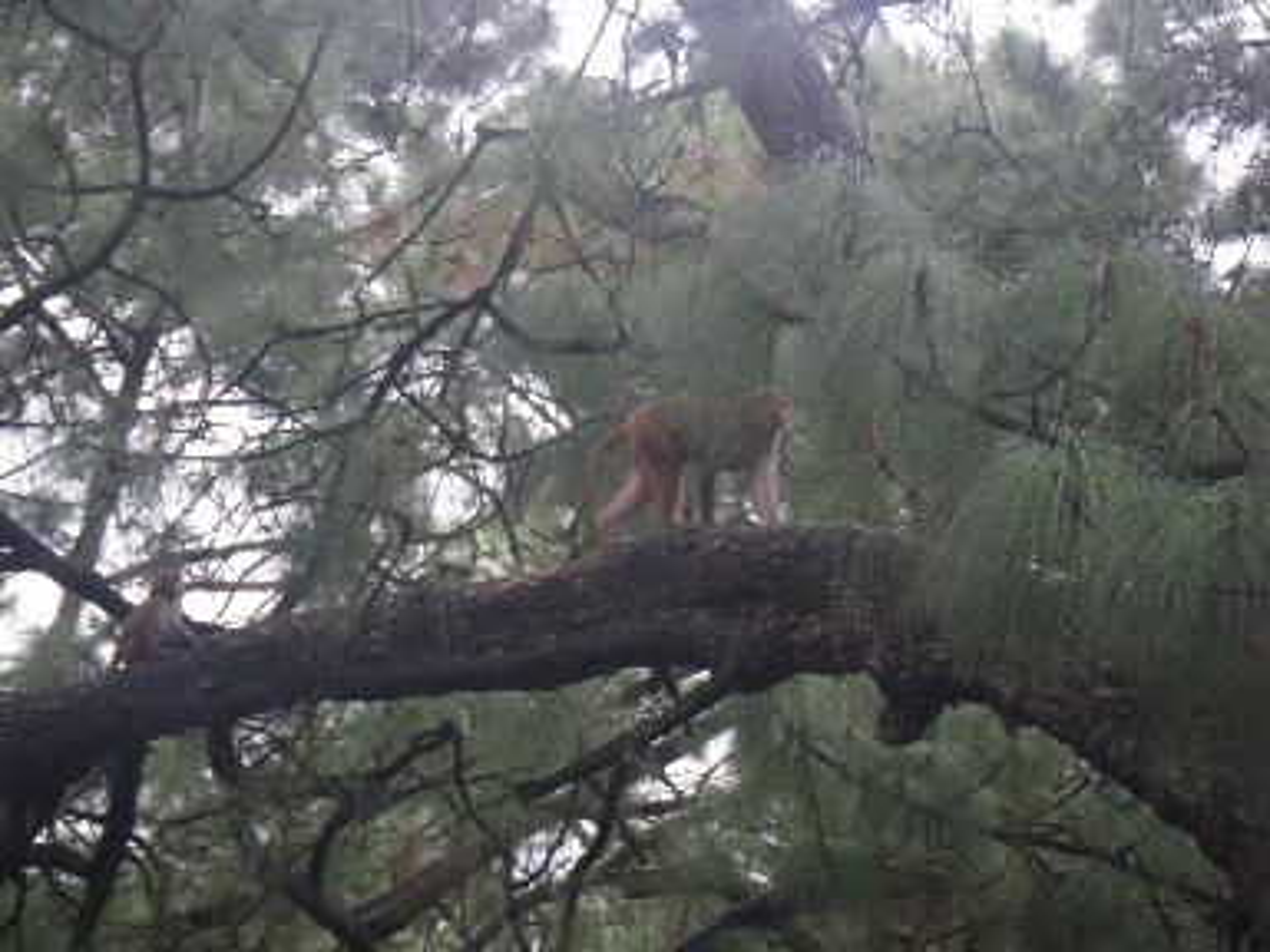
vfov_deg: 15.7
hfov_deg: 20.9
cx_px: 635
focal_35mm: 94
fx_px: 3449
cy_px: 476
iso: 200
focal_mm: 16.7
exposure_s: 1/125
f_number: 5
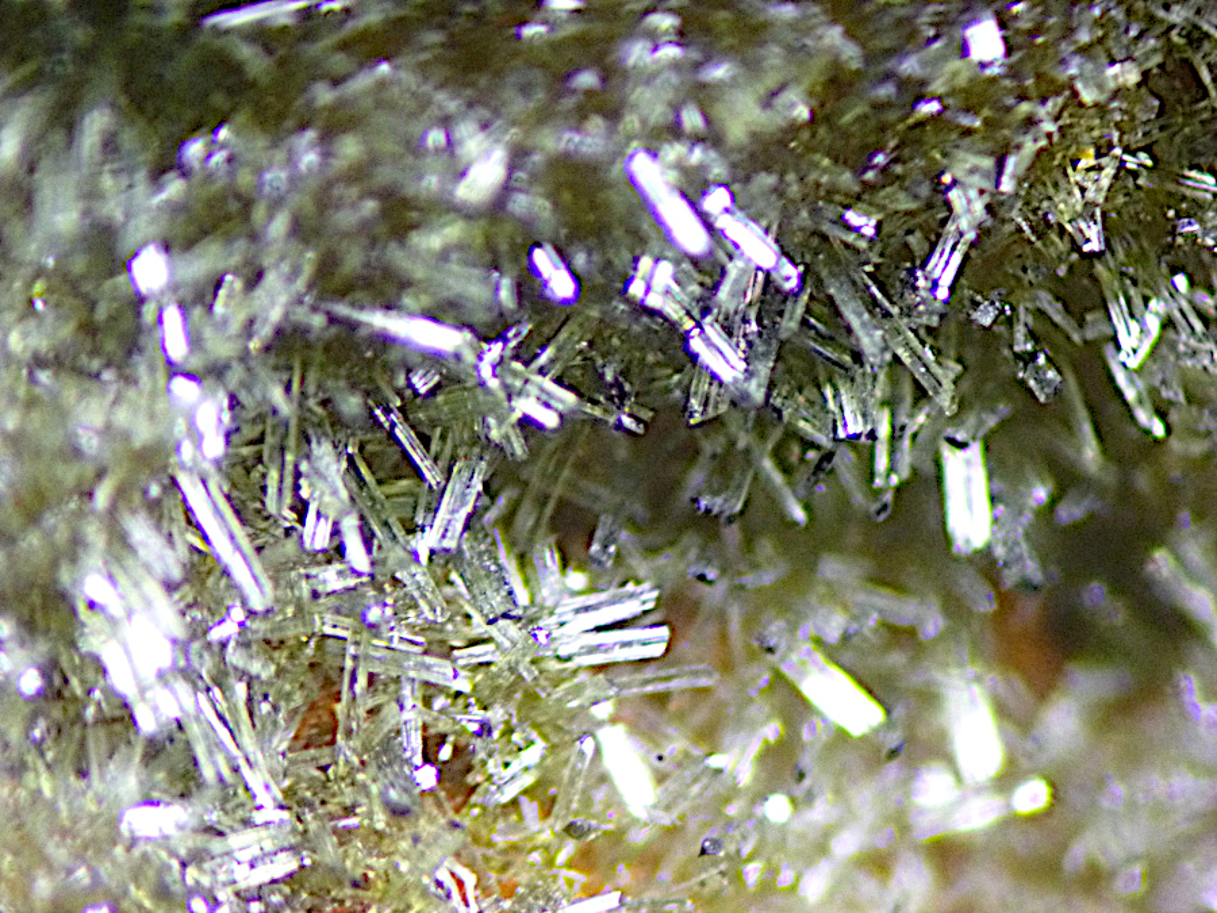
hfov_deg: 19.6
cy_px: 456
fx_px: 3516
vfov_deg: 14.8
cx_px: 608
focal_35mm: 100
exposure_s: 1/20
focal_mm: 18
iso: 400
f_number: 5.7
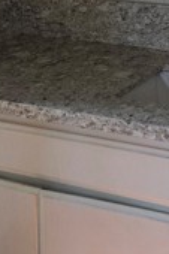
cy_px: -66
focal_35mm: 90
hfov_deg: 14.8
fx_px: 635
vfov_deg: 20.8
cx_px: 181
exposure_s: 1/60
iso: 50
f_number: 1.8
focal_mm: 5.4
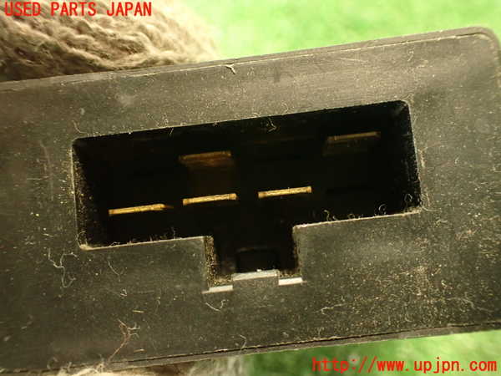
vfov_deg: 44.2
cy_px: 188
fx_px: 463
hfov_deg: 56.8
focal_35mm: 32
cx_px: 250
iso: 800
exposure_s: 1/20
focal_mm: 5.79
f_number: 2.4
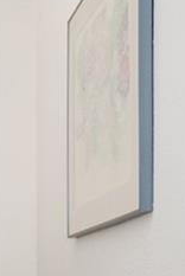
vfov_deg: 20.3
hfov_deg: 8.1
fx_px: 738
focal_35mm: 96
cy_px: 302
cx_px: -559
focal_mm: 14
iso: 400
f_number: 7.1
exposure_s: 1/6
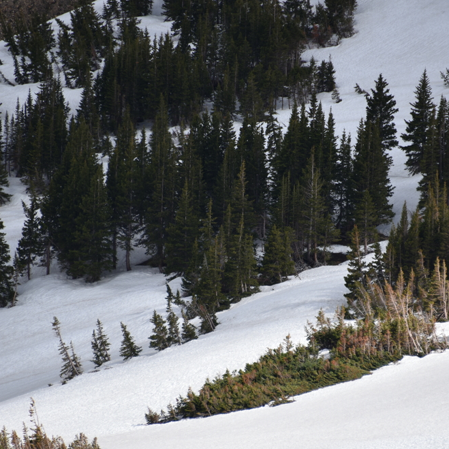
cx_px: 260
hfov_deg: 3.5
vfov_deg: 3.5
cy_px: 258
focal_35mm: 495
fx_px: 7264
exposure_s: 1/640
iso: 100
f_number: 6.3
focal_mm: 300
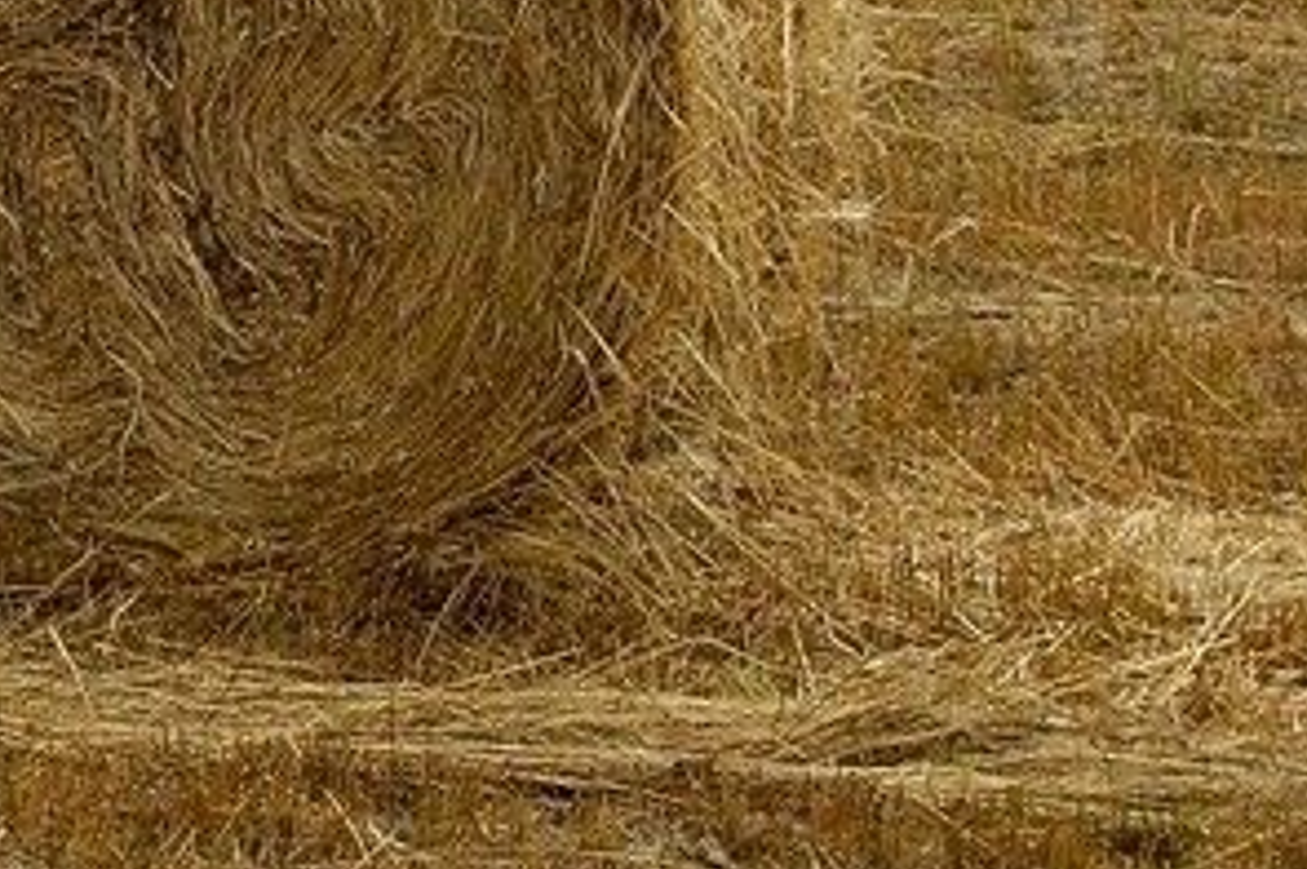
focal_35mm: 177
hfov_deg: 11.3
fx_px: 6419
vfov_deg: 7.7
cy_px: 111
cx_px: -439
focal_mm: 34
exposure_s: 1/640
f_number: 6.3
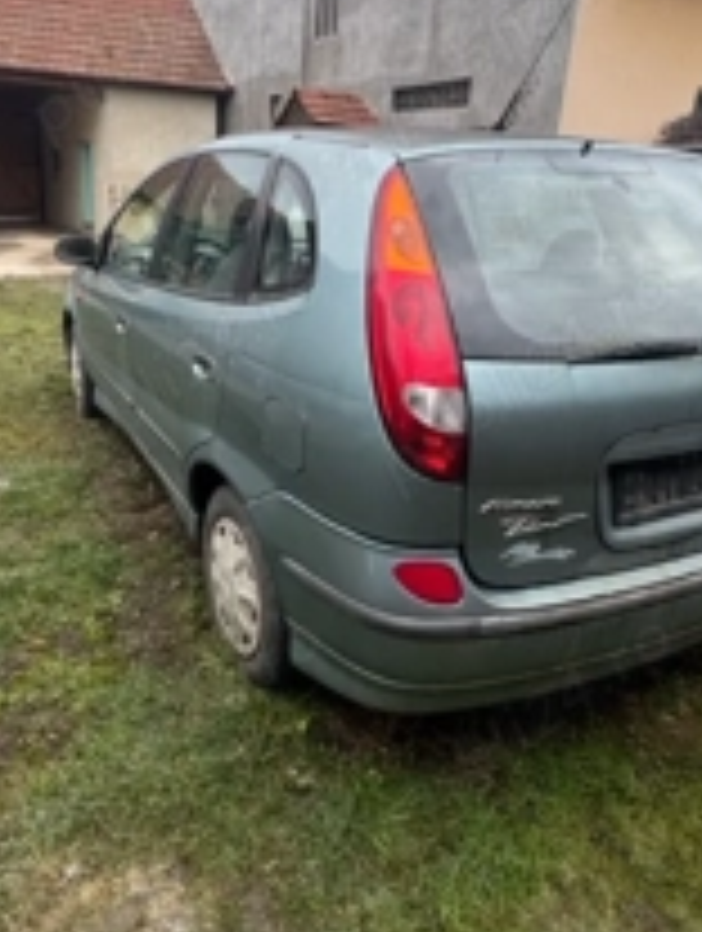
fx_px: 728
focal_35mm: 27
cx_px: 266
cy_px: 432
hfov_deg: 51.0
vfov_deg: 65.2
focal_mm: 2.22
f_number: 2.2
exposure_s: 1/176
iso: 40
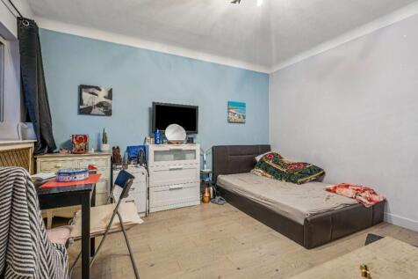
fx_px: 186
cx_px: 209
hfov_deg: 96.8
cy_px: 140
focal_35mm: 16
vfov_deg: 73.7
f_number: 8
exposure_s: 3
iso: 64
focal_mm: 16
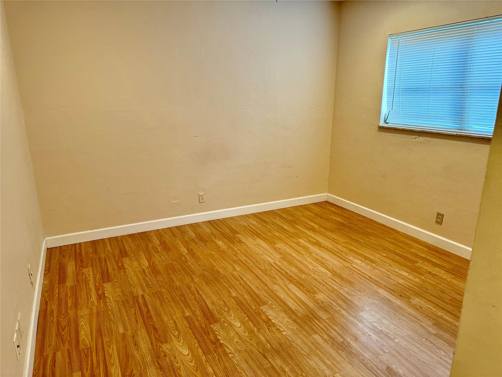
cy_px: 188
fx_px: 348
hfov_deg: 71.6
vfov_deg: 56.8
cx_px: 251
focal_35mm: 24
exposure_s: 1/60
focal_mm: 6.76
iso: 125
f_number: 1.78
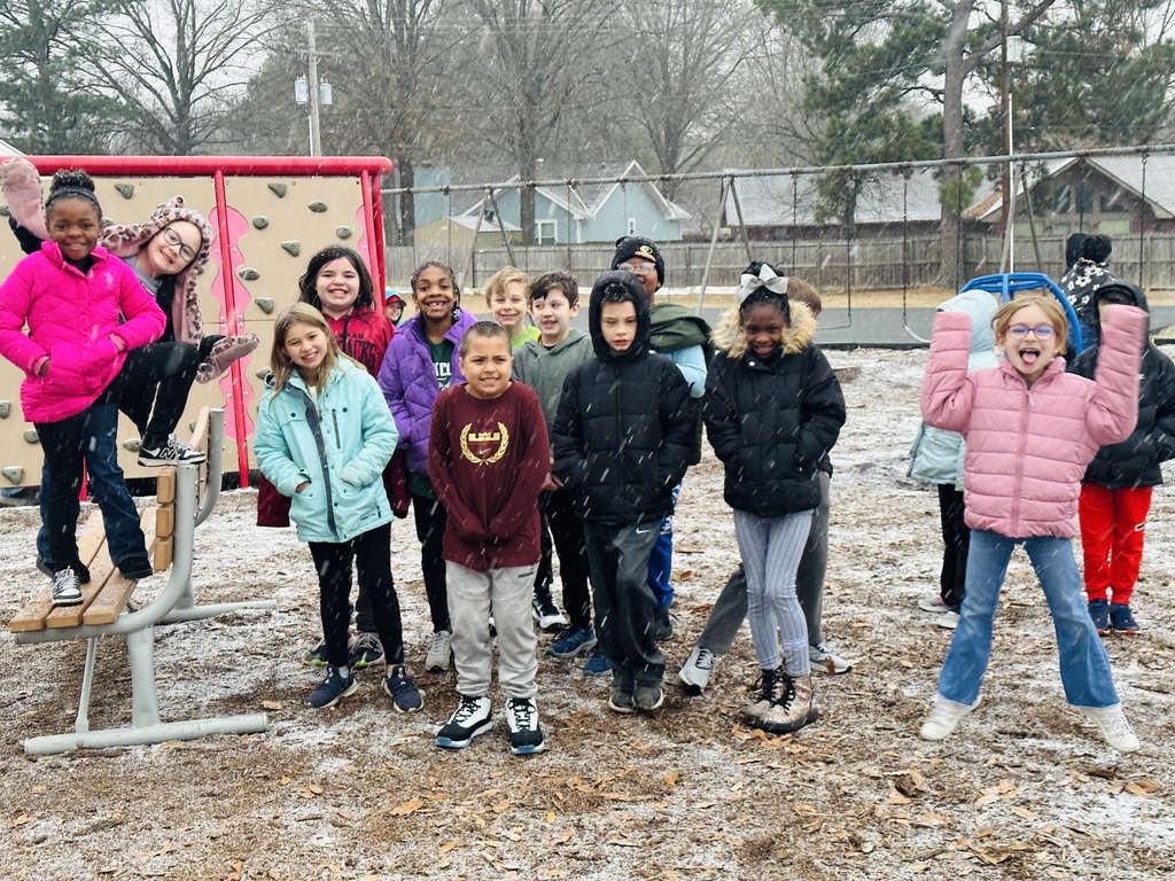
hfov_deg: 39.7
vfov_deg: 30.3
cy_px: 440
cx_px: 588
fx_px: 1629
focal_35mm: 48
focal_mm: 6.86
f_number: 1.78
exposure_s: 1/60
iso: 100
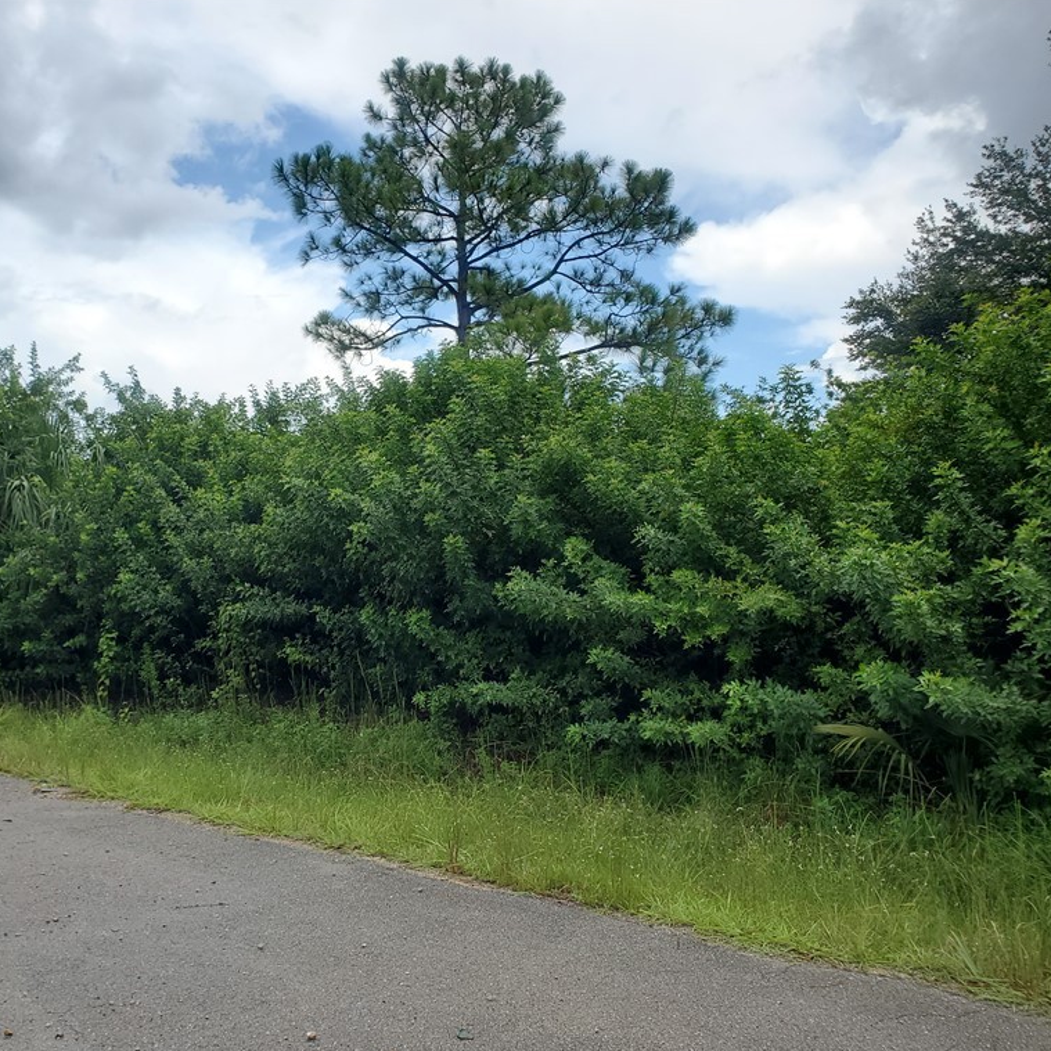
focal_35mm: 31
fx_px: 1065
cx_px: 413
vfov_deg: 52.5
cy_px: 525
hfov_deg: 52.1
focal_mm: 4.3
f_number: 2.4
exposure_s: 1/760
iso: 50
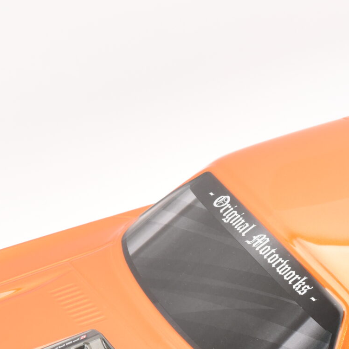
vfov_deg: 7.1
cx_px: 328
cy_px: 363
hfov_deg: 7.1
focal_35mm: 246
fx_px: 2806
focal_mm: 85
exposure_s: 1/100
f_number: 8
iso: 1250
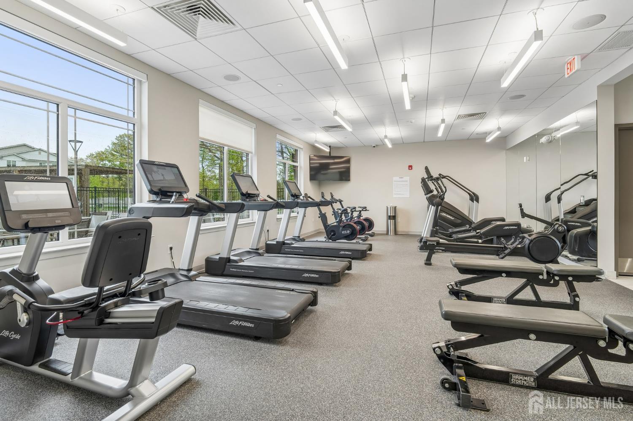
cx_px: 316
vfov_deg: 73.7
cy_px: 210
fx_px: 281
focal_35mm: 16
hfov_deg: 96.8
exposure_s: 1/20
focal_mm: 16
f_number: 8
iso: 400
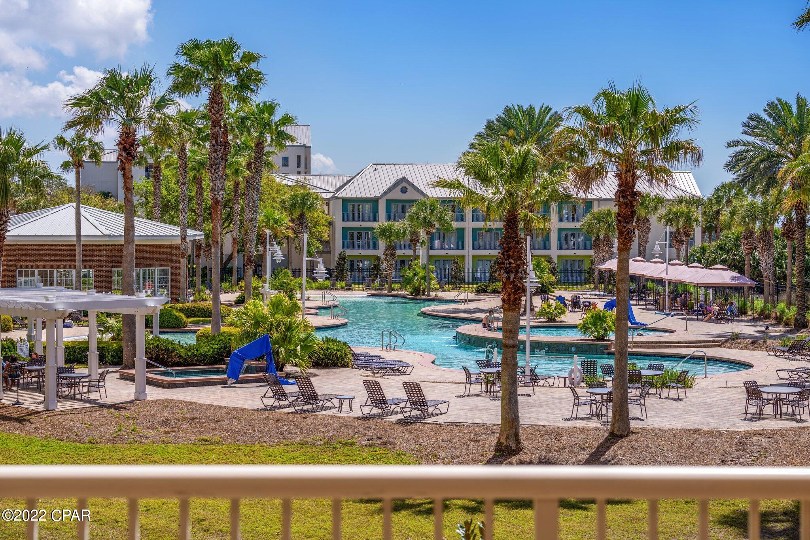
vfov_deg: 19.5
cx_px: 405
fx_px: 1575
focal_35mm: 70
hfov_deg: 28.8
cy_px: 270
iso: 100
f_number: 5.6
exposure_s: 1/640
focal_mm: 70
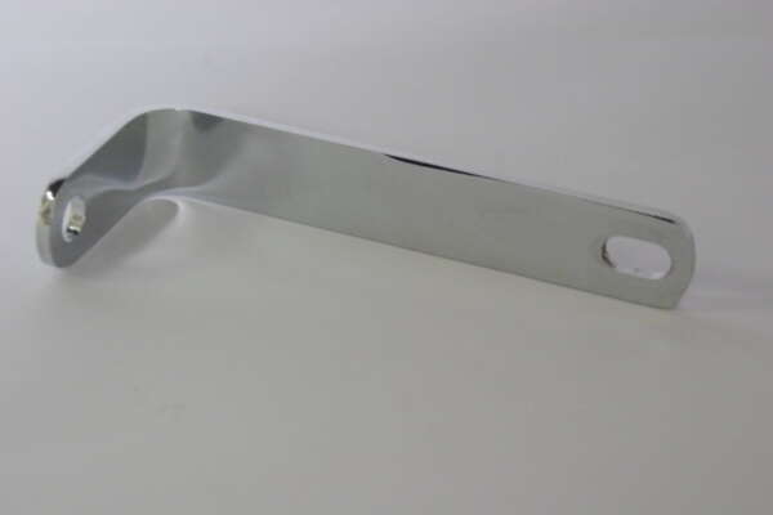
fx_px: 2576
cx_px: 386
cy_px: 258
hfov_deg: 17.1
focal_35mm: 120
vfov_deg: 11.4
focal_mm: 80
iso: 800
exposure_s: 1/20
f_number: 8
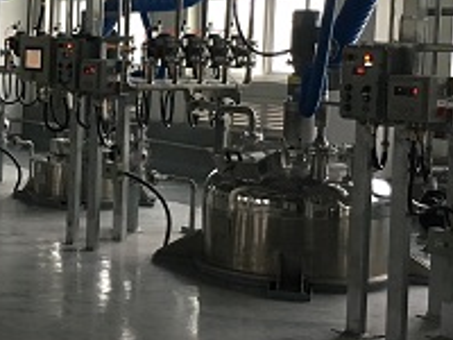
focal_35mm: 87
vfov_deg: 16.9
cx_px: 29
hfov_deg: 21.9
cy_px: 113
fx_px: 1139
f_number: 2.2
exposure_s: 1/33
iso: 160
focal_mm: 4.15
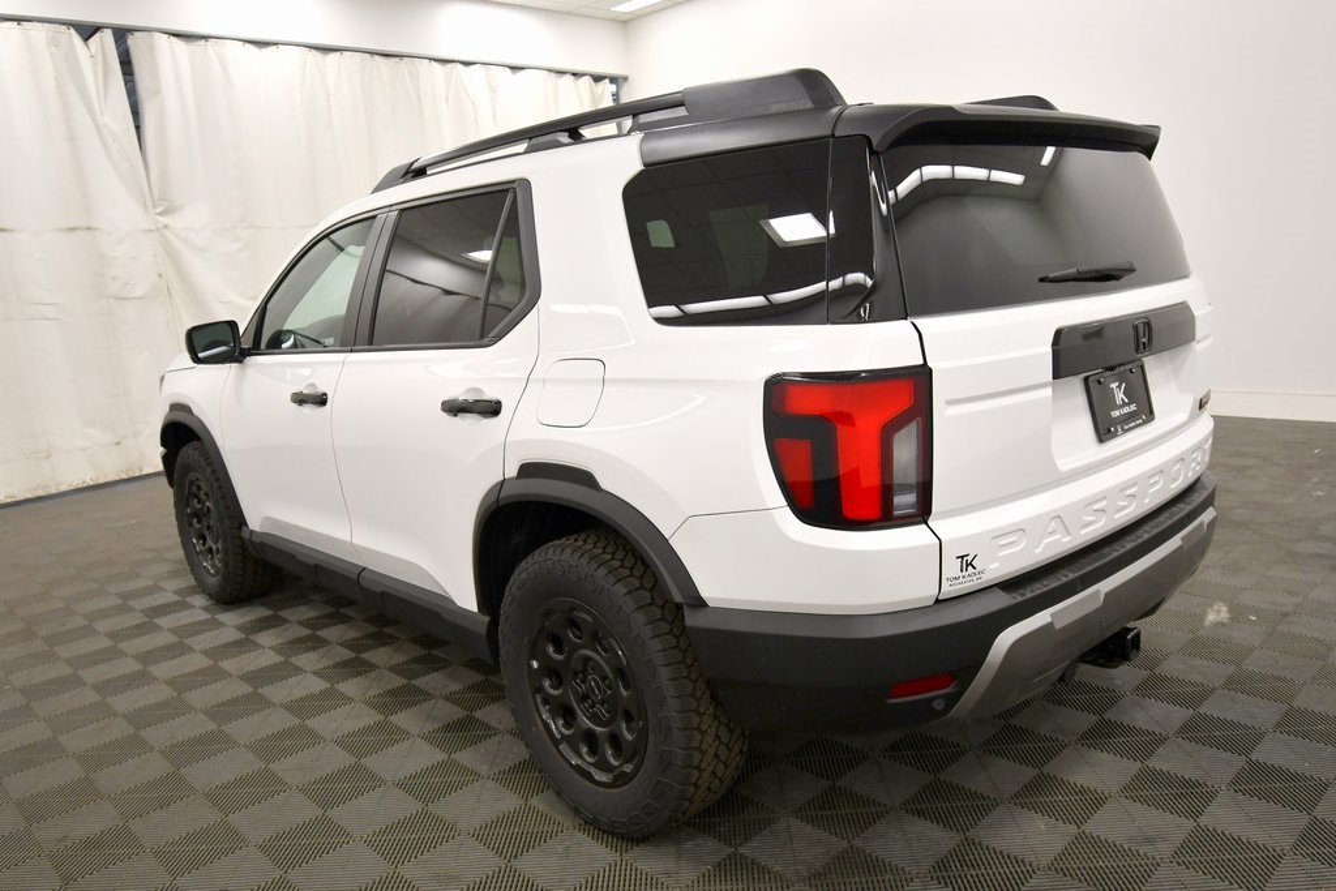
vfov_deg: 51.3
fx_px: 928
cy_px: 446
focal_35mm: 25
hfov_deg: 71.5
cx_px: 668
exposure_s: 1/200
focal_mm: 17
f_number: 5.3
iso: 800
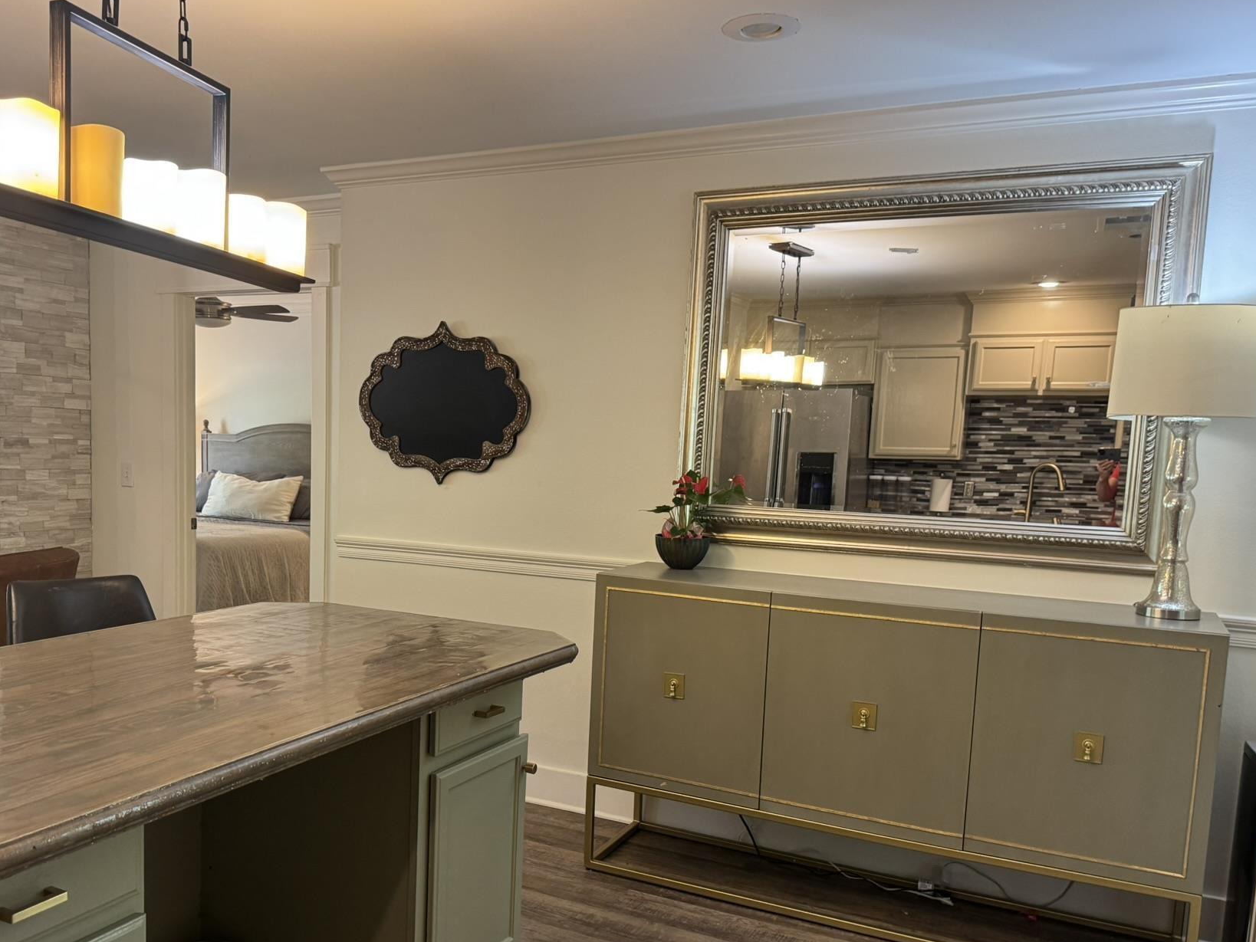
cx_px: 515
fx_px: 1089
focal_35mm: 30
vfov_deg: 46.6
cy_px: 556
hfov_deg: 59.6
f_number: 1.78
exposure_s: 1/60
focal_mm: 6.76
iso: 250
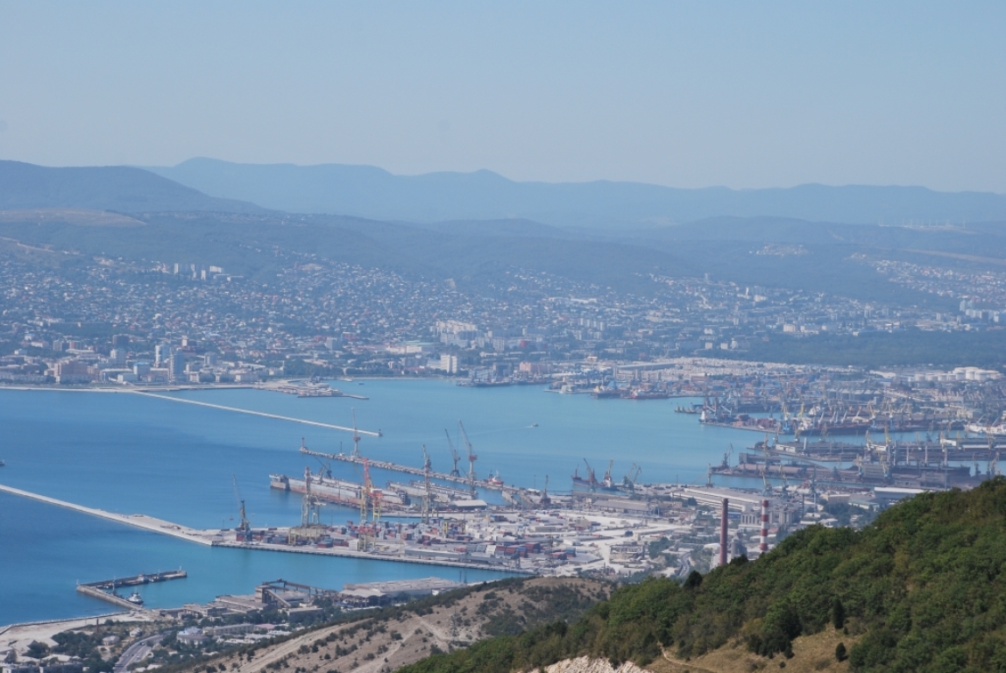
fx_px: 2937
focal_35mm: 105
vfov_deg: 13.1
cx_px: 503
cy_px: 336
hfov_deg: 19.4
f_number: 10
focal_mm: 70
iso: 100
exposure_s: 1/250
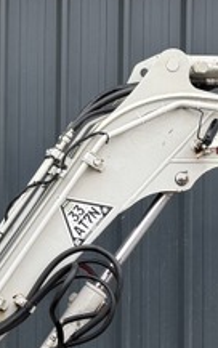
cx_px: -80
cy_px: 194
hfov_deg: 10.6
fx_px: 1138
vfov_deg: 17.4
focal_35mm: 120
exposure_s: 1/121
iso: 64
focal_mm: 6.76
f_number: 1.78
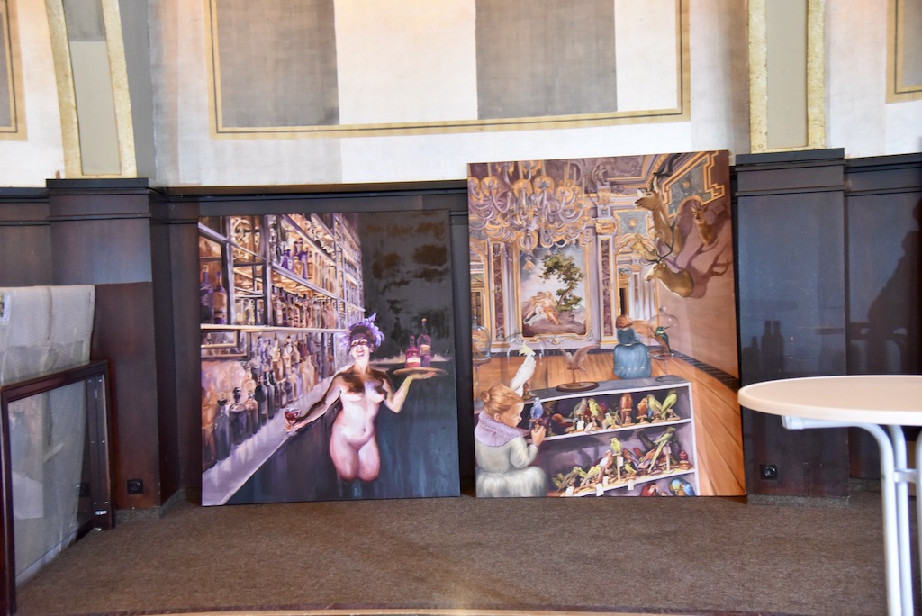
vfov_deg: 33.4
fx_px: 1025
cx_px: 461
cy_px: 308
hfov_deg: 48.4
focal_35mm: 40
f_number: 4
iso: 6400
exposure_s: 1/25
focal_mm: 40
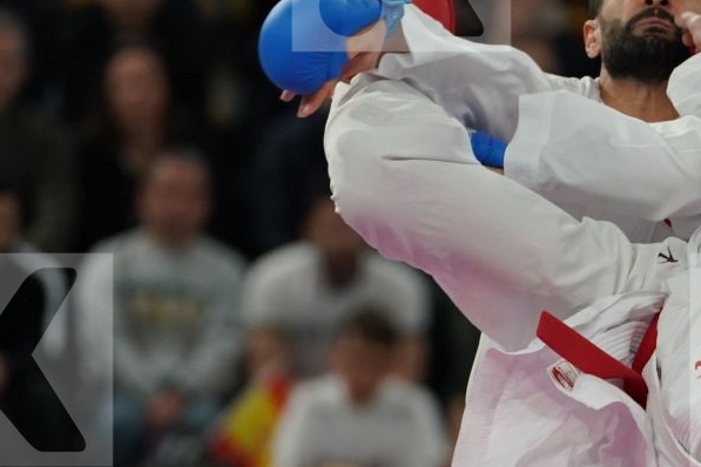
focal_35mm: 603
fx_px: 11741
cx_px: 402
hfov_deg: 3.4
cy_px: 360
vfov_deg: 2.3
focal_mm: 200
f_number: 2.8
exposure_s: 1/1000
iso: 1600
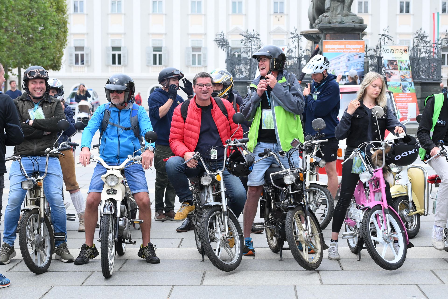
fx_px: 1008
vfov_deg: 16.9
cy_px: 150
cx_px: 224
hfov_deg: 25.1
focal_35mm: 81
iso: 720
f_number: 4
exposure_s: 1/800
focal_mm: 54
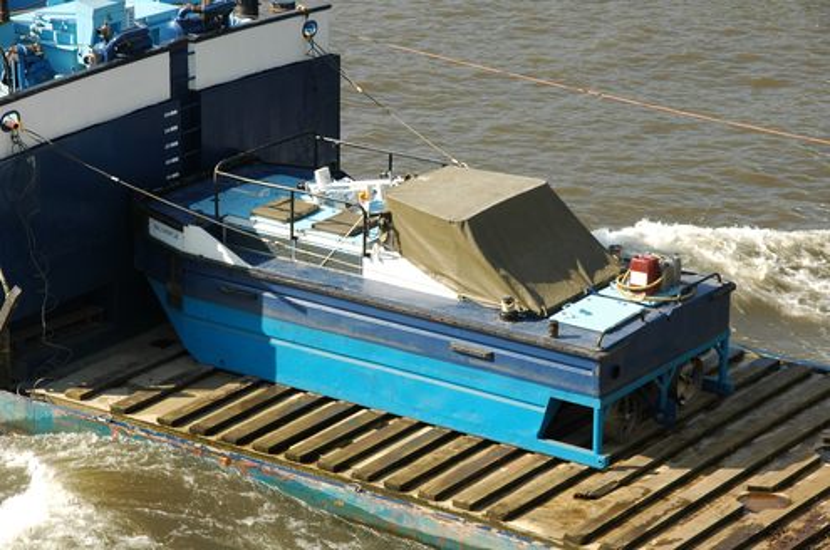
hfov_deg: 17.5
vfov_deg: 11.7
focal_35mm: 117
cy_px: 275
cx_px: 415
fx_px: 2692
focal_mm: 78
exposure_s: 1/200
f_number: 10
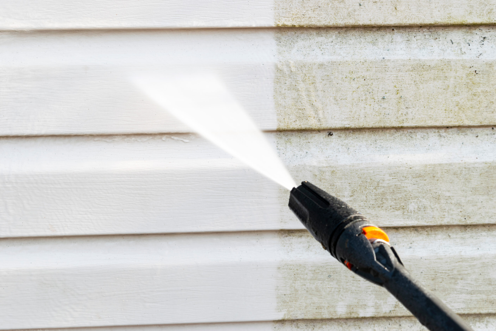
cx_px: 248
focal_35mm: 63
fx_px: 868
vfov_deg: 21.6
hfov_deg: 31.9
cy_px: 166
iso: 100
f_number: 10
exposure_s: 1/100
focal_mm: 42
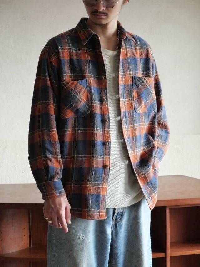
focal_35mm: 100
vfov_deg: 19.6
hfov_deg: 14.8
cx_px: 100
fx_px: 770
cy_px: 134
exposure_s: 1/125
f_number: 3.9
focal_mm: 50
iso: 2500
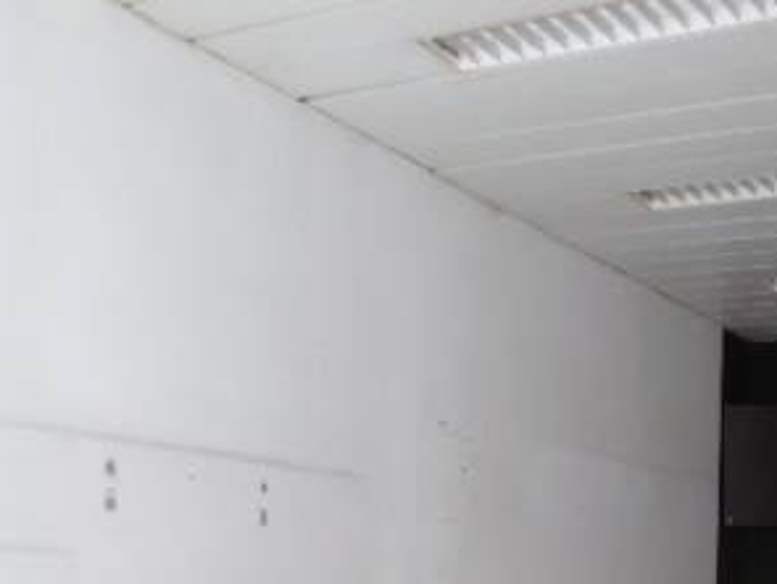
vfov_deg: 26.3
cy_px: 610
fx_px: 1169
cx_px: 817
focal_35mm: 52
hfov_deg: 33.0
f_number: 3.1
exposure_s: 1/60
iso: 250
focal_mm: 4.3
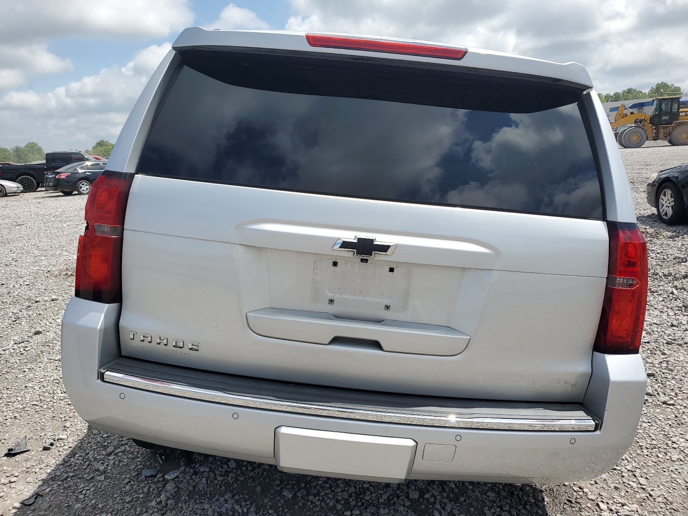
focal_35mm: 26
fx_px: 517
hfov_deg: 67.3
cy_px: 258
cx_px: 344
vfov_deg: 53.1
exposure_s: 1/5000
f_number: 1.5
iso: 50
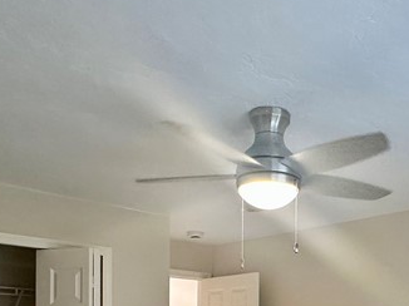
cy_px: 342
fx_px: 519
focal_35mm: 44
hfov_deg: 42.2
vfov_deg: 29.4
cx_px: 282
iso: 250
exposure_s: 1/120
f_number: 2.2
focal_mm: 2.22
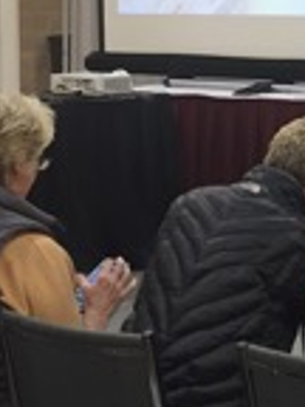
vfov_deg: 16.1
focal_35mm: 121
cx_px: 522
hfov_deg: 11.5
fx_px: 1422
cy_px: 48
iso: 40
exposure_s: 1/40
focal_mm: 4.15
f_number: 2.2
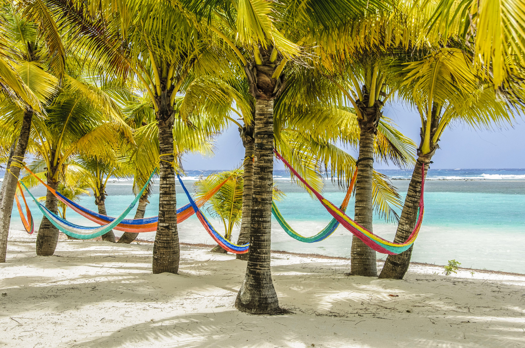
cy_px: 174
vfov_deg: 21.5
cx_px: 262
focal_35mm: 63
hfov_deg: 31.9
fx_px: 918
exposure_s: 1/400
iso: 250
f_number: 10
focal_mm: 42
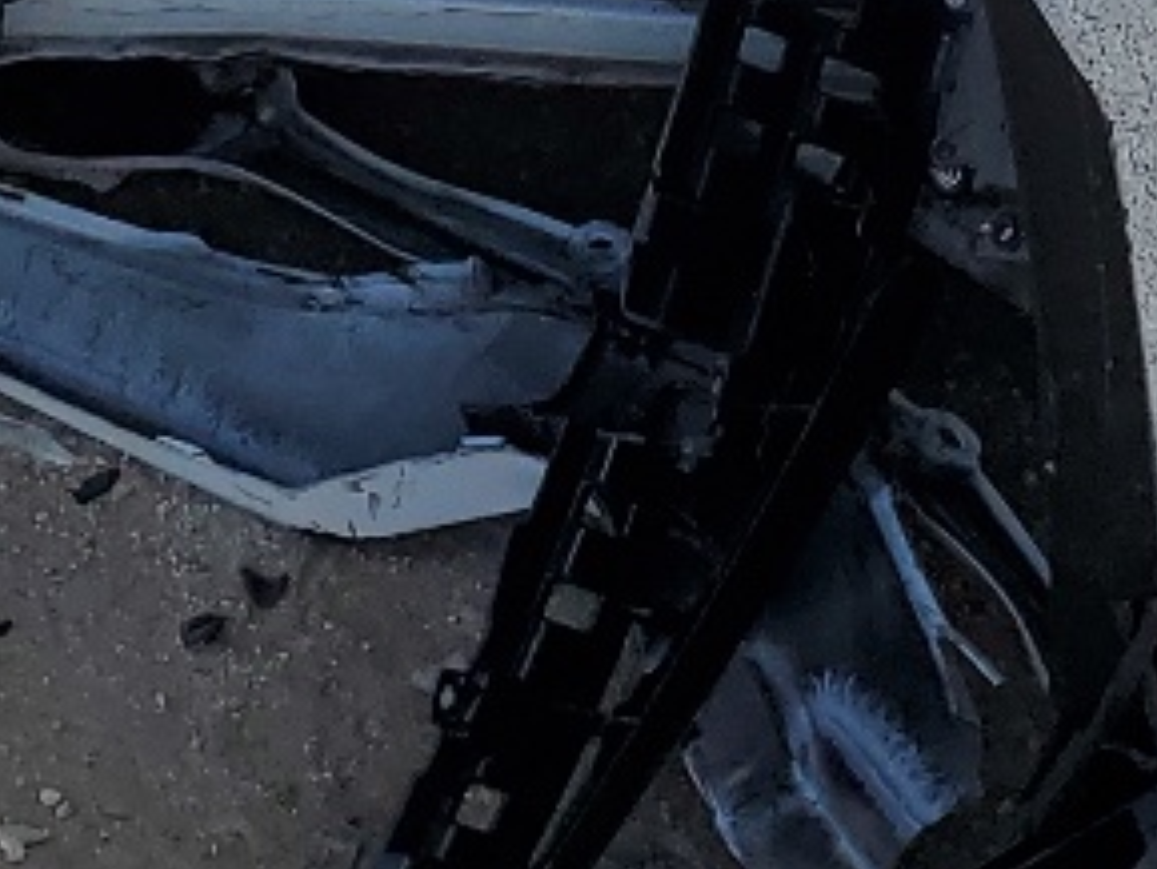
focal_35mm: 144
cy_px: -949
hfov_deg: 13.7
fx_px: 4815
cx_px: 568
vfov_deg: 9.5
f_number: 1.5
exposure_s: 1/3333
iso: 50
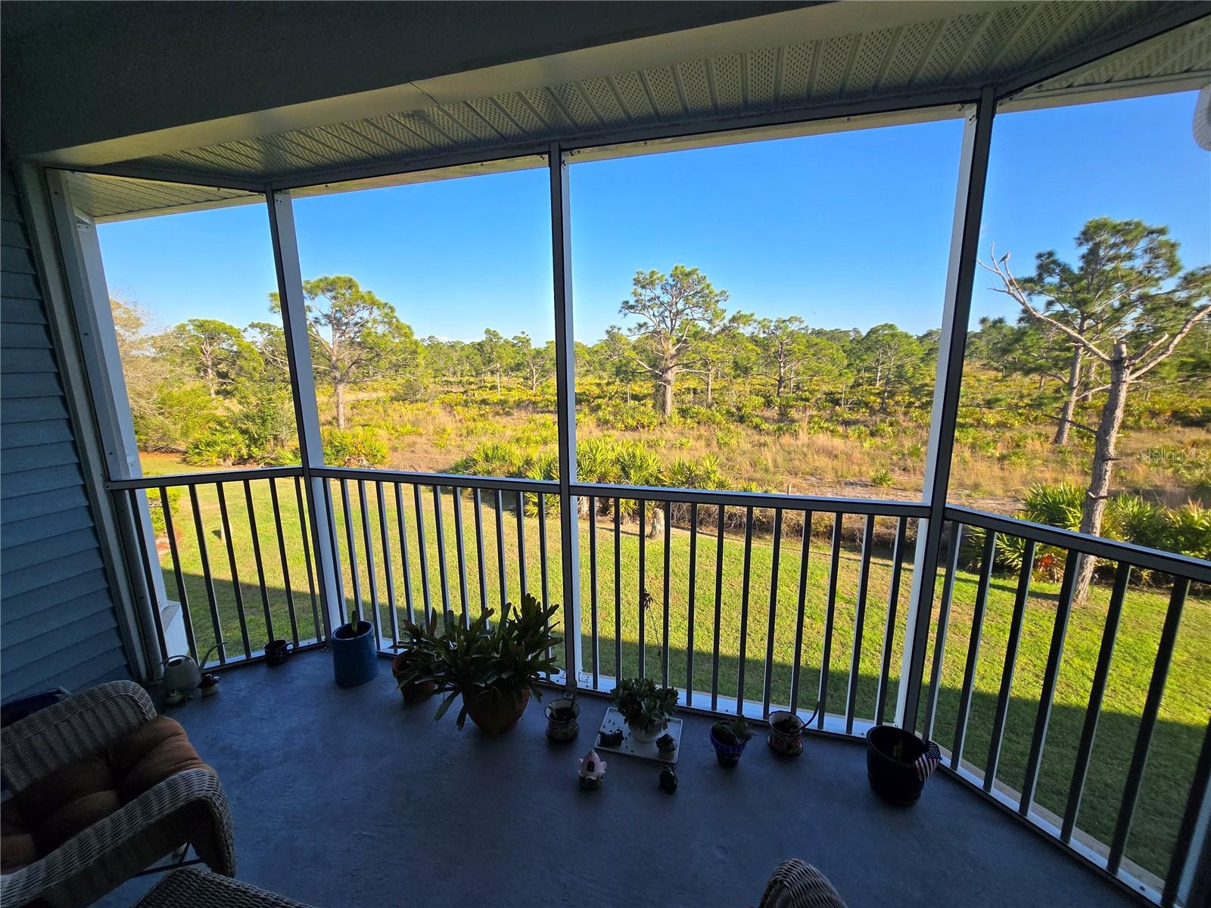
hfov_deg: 106.2
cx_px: 606
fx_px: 455
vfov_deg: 89.9
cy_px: 454
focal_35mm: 13
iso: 80
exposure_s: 1/719
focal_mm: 2.2
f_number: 2.2
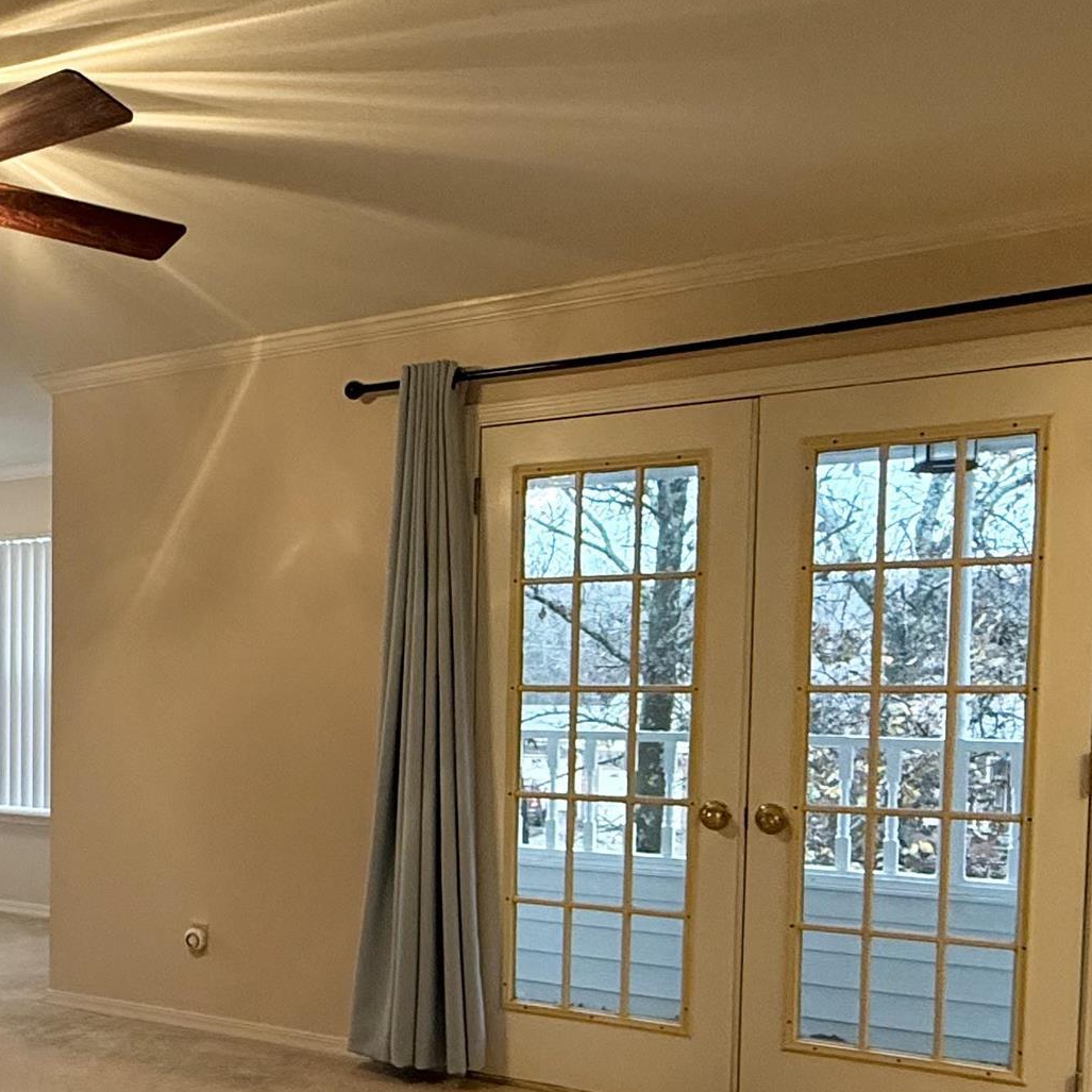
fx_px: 1321
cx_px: 105
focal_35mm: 37
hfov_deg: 41.3
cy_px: 759
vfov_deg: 44.0
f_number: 2.2
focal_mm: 2.22
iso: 200
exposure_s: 1/60
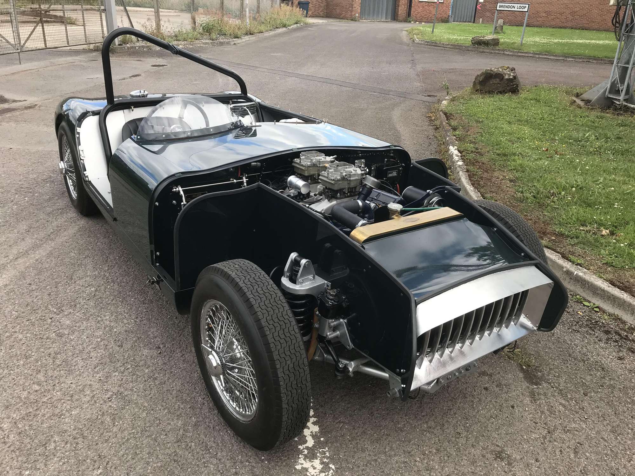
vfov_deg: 49.7
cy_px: 238
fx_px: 514
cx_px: 318
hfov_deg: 63.4
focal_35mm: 28
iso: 20
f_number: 1.8
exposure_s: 1/517
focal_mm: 3.99
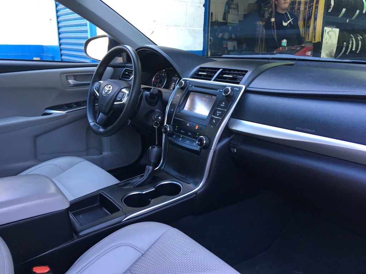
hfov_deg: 61.7
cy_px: 137
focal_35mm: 29
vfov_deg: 48.2
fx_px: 307
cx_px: 183
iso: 40
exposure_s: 1/30
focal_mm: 4.15
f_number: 2.2
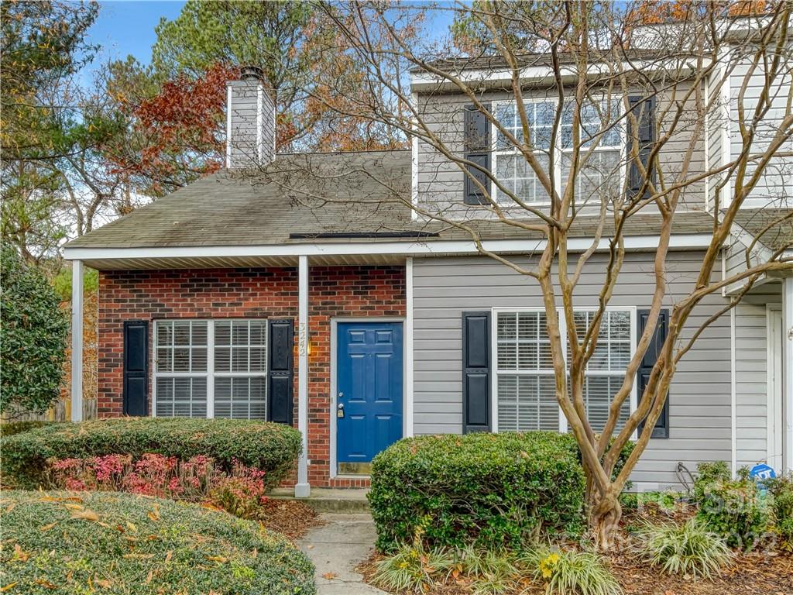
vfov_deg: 48.2
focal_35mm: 29
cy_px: 298
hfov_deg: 61.7
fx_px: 664
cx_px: 396
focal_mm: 3
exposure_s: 1/122
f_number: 1.8
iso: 25
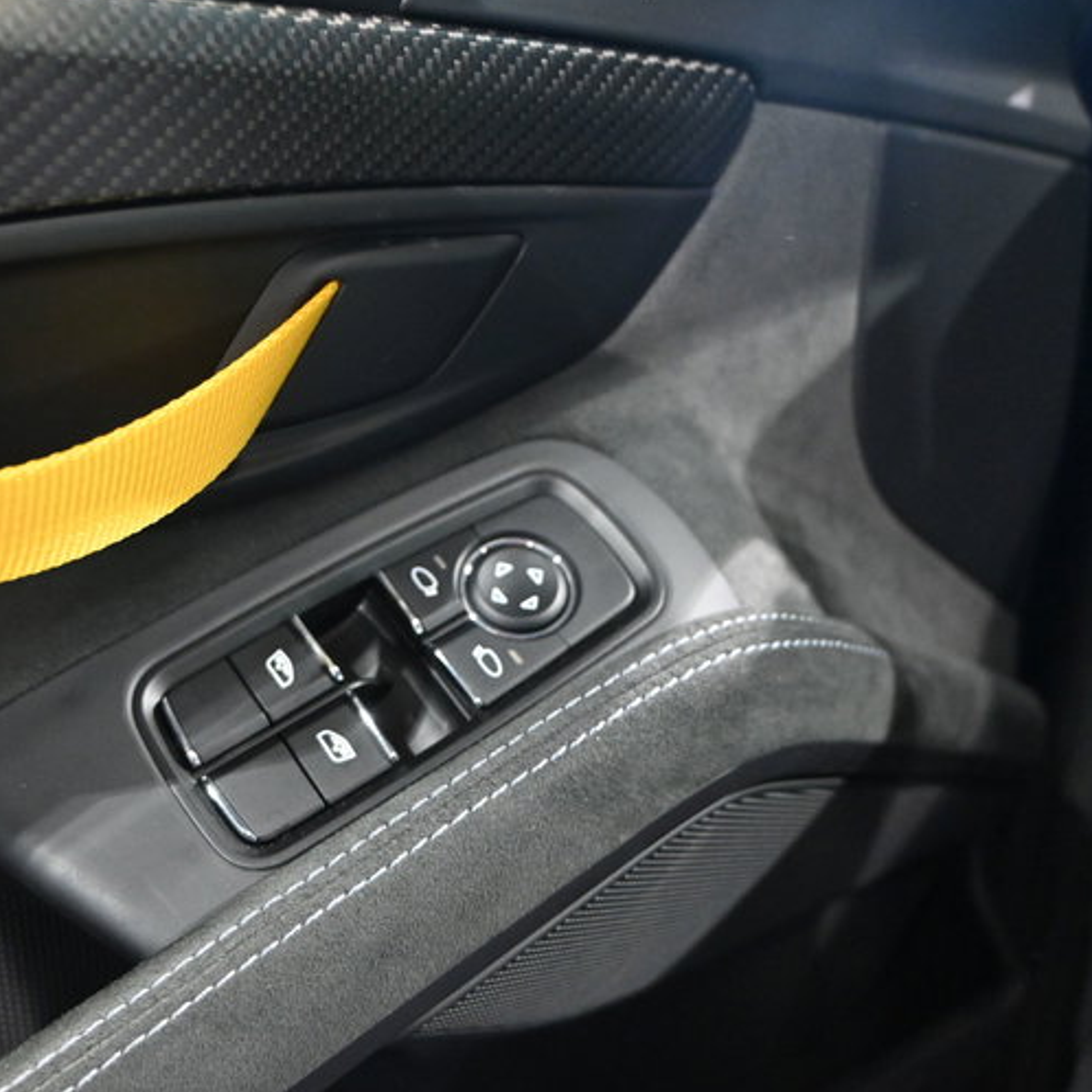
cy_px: 550
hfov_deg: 42.5
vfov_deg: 43.5
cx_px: 307
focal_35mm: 38
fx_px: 1368
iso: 5000
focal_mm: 19.5
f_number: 3.8
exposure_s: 1/60
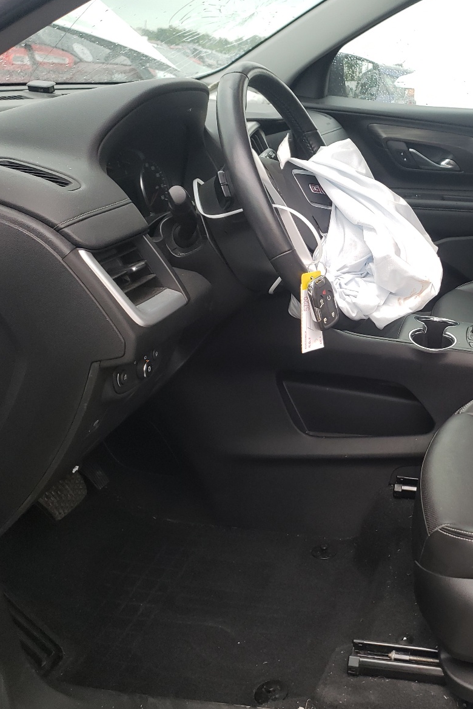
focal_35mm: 37
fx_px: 729
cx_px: 423
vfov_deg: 51.9
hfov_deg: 34.1
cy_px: 348
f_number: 1.5
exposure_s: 1/60.2
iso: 62
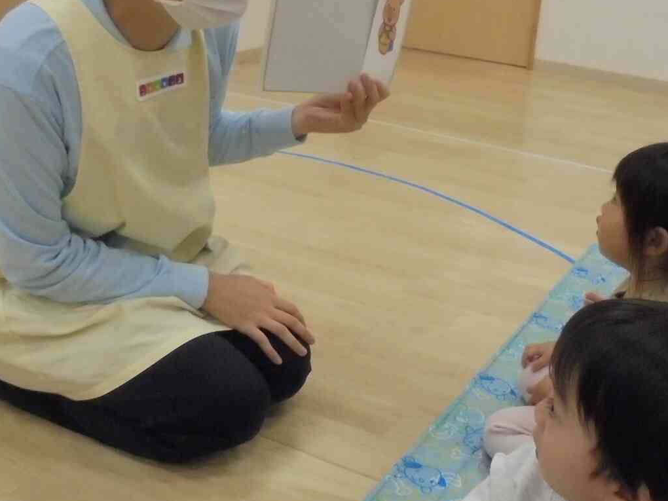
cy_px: 205
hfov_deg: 37.4
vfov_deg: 28.5
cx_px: 371
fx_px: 984
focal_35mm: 51
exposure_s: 1/160
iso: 400
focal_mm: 4.6
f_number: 3.5
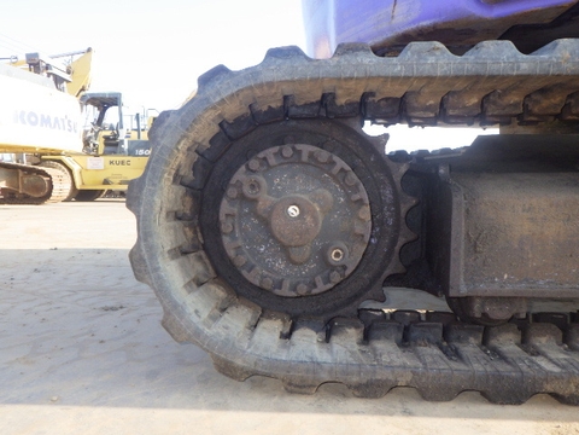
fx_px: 468
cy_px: 218
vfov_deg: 49.7
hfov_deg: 63.4
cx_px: 290
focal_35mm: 28
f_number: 4.2
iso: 250
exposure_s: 1/250
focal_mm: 5
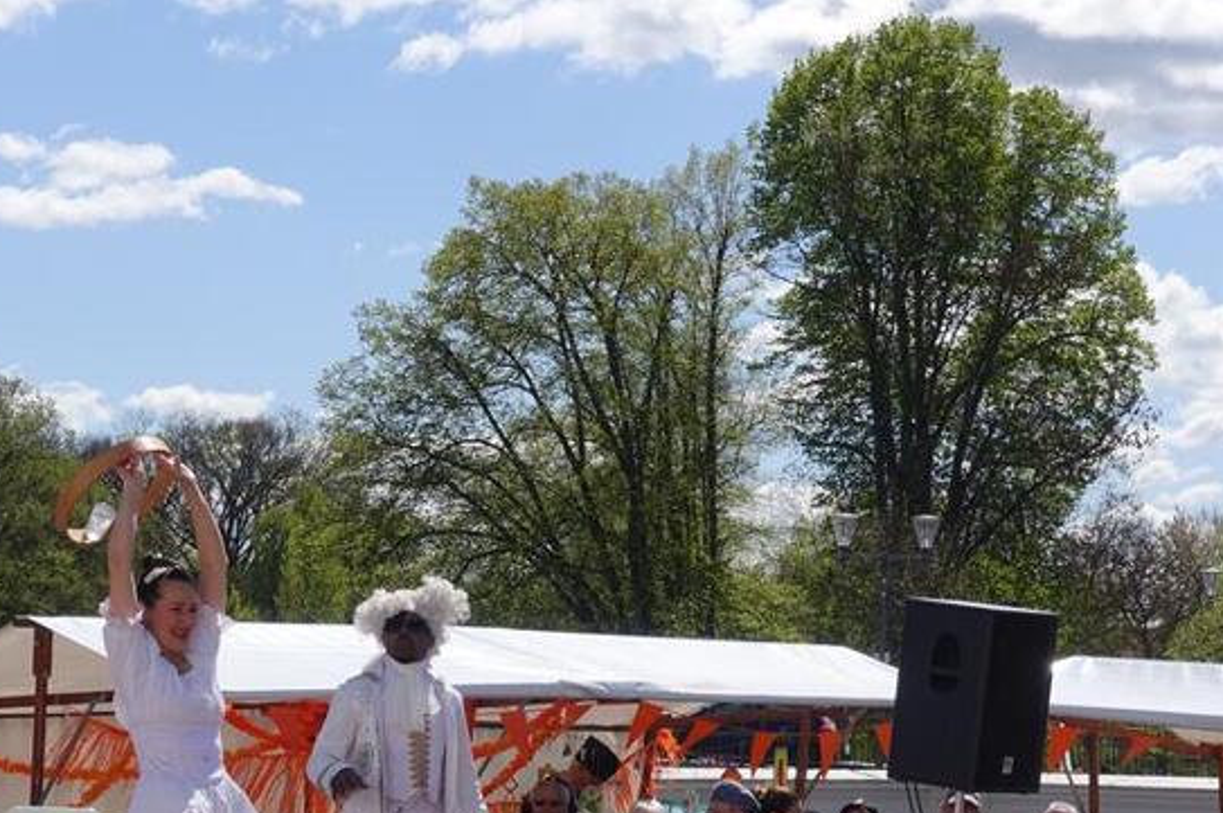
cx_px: 615
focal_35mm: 128
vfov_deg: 10.7
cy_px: 670
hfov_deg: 16.0
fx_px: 4344
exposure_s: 1/800
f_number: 5.6
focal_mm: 25.7
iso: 125
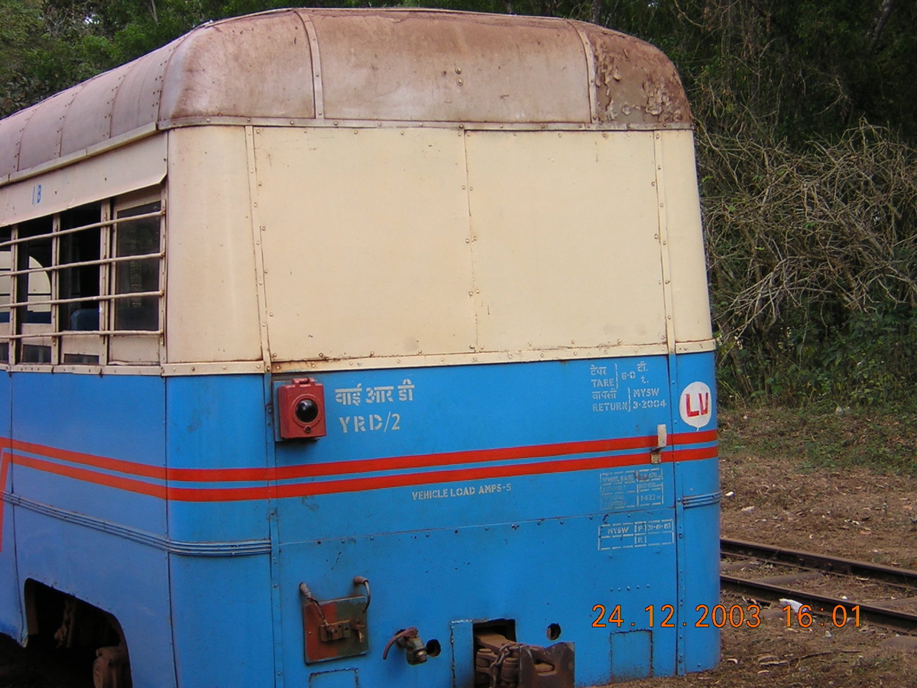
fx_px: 1854
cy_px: 344
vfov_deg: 21.0
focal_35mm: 70
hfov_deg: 27.8
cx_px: 458
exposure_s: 1/103
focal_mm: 9.1
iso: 100
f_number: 3.6
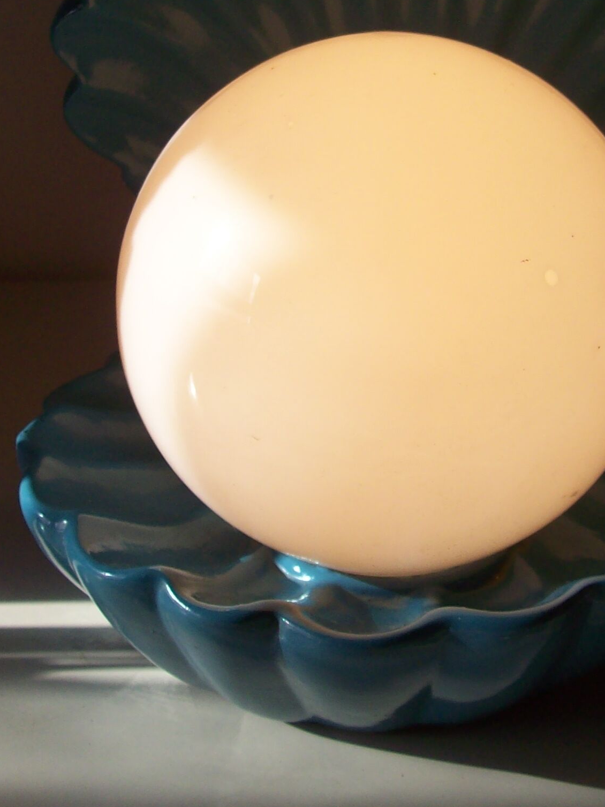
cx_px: 372
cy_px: 249
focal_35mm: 68
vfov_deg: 28.3
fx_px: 1586
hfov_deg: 21.6
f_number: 2.7
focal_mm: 6
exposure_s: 1/343
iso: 80
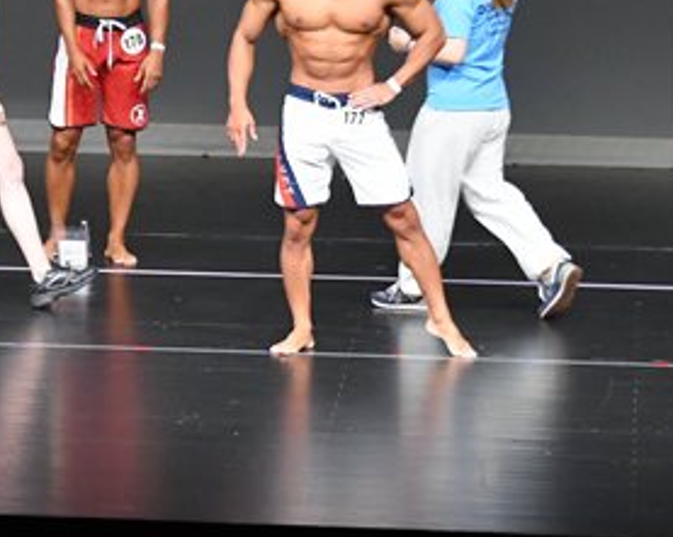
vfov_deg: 3.9
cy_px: -66
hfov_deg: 4.9
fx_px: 7839
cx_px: -256
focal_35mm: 394
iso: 5000
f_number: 5.6
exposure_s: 1/400
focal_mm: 100
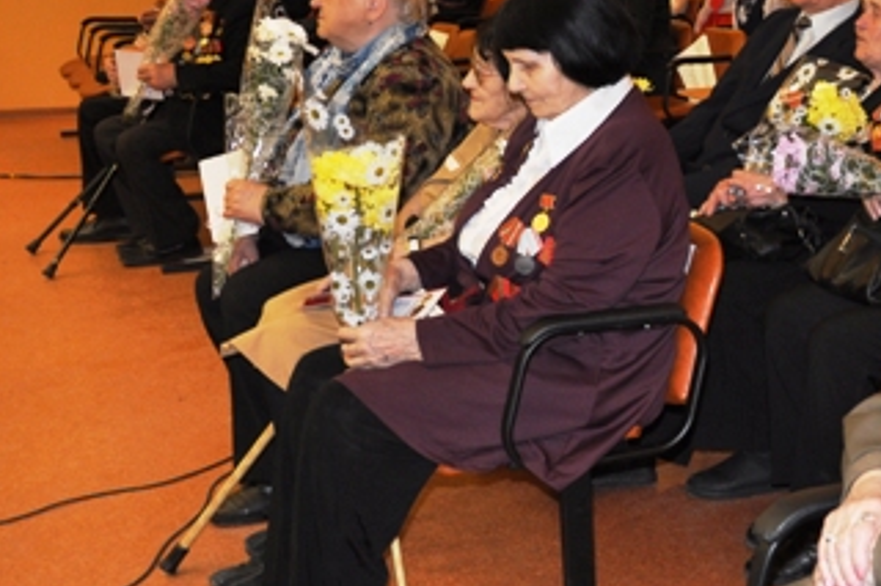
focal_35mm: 63
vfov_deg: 21.5
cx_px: 878
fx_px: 1541
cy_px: 279
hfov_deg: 29.8
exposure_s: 1/60
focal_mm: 21
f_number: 3.8
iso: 640
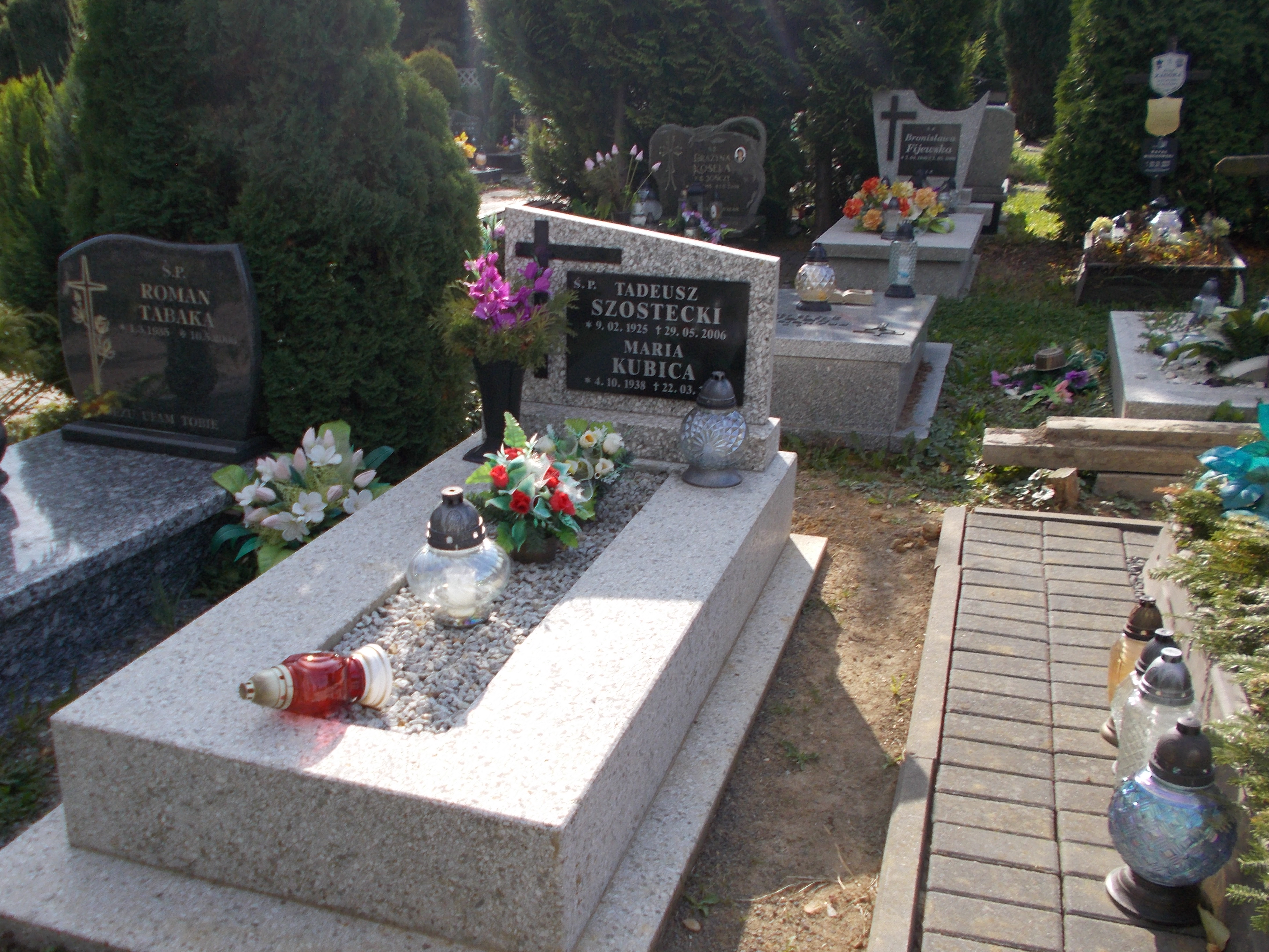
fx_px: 1210
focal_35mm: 33
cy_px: 545
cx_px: 550
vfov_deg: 42.8
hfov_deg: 55.2
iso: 80
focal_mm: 4.6
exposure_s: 1/100
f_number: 8
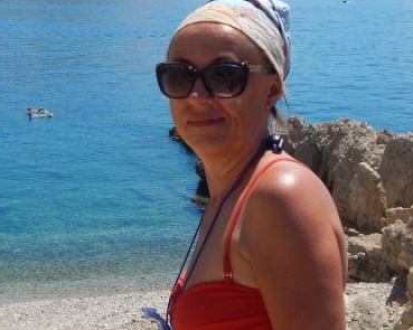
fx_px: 1026
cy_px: 144
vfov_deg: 18.3
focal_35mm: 84
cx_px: 133
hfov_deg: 22.6
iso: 125
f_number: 6.5
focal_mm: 5.6
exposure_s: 1/640
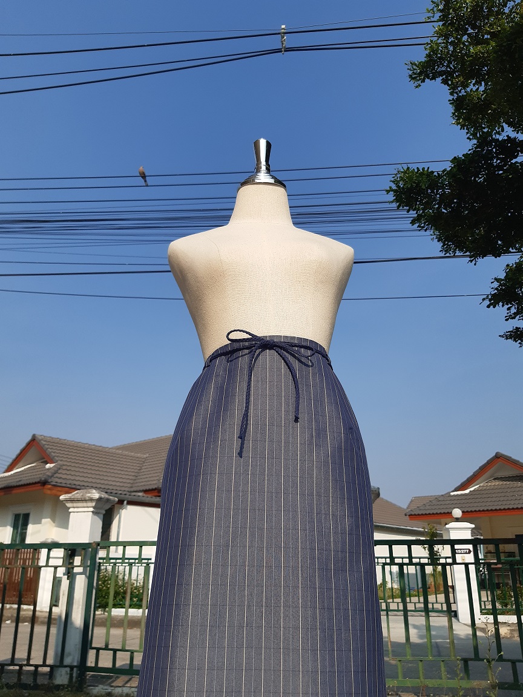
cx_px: 262
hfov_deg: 53.1
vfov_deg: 67.3
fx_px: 524
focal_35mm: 26
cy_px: 348
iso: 40
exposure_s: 1/2358
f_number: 1.7
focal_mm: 3.92
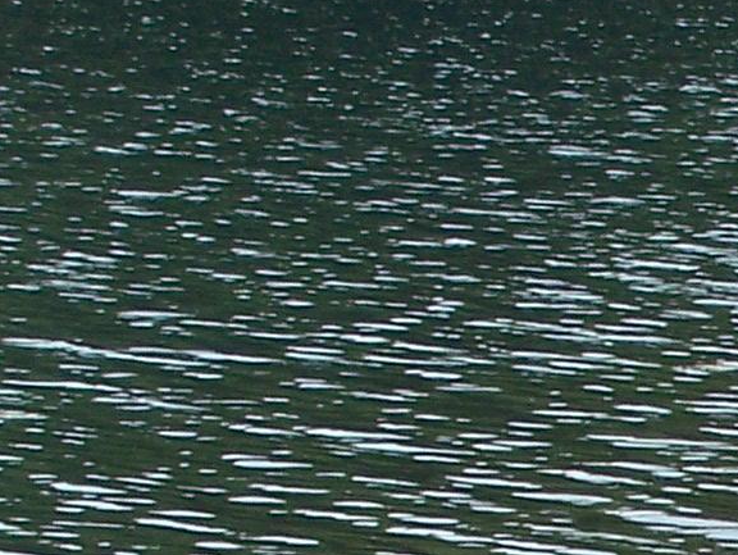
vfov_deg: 5.0
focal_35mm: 290
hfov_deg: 6.6
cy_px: 1105
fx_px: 6188
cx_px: 1382
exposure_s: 1/1000
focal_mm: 9.8
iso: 80
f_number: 3.1
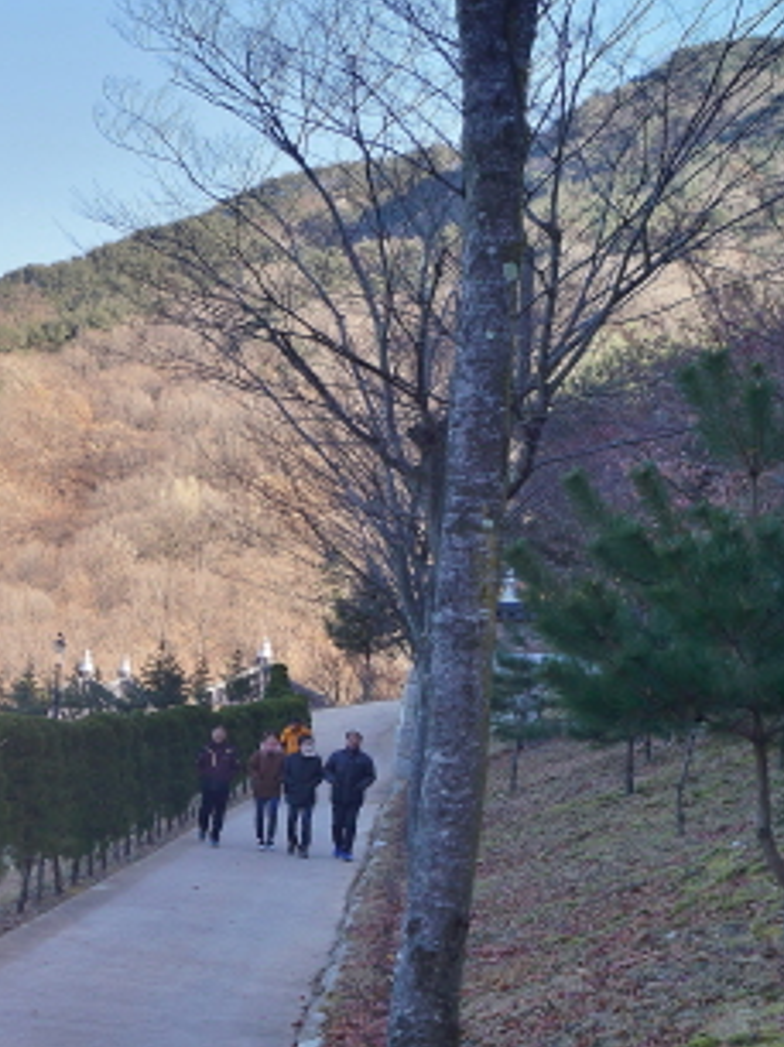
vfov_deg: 29.1
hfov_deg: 19.6
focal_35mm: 66
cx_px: -353
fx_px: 1996
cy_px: 748
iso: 100
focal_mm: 20
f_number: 8
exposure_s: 1/80
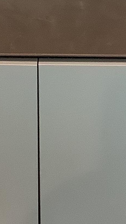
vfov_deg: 15.9
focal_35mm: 134
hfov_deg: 9.0
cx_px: 28
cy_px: 43
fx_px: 796
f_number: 2.4
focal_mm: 3.3
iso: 200
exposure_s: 1/50
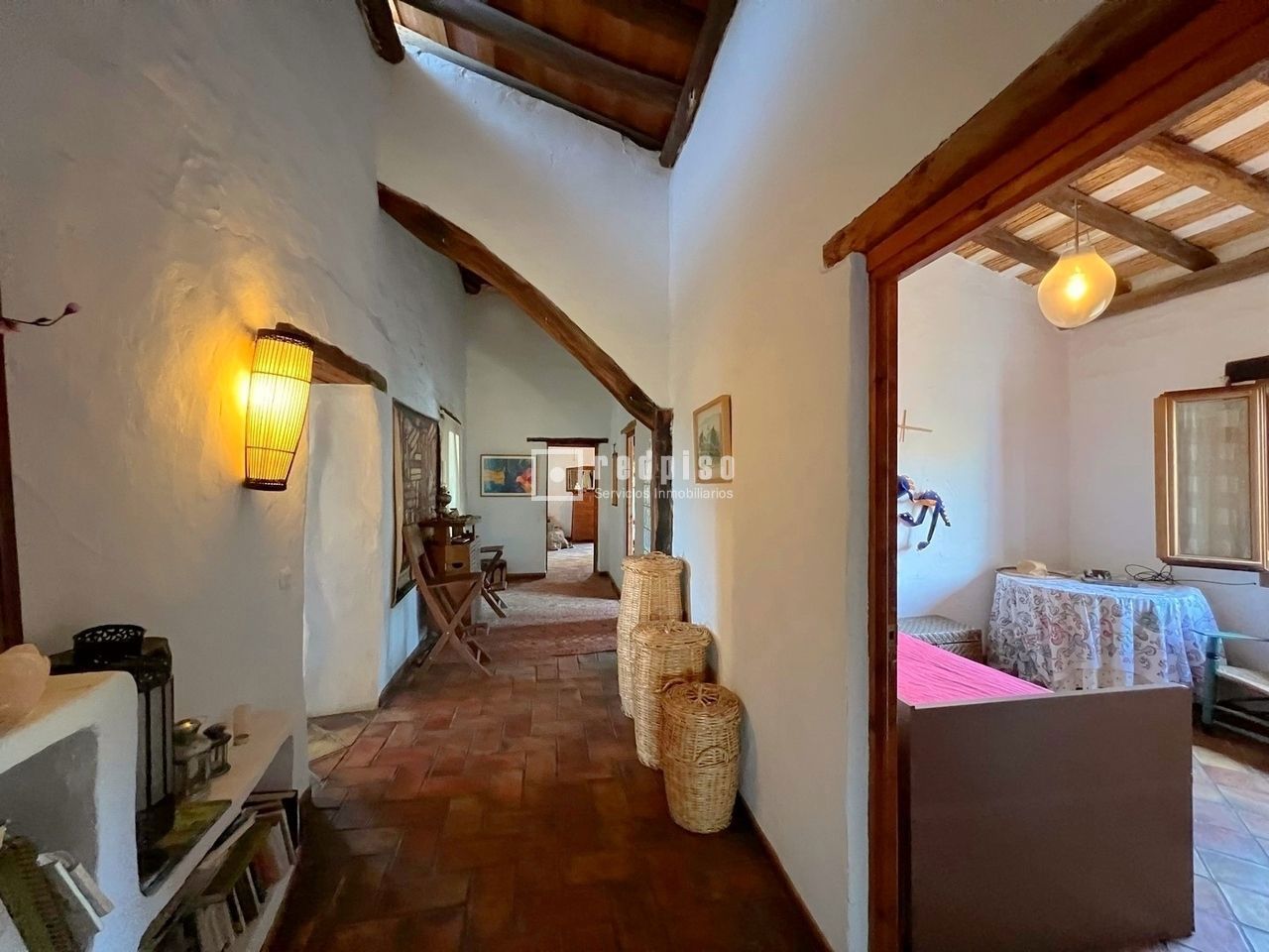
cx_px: 634
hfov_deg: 106.2
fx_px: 477
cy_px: 476
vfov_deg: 89.9
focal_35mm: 13
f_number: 1.8
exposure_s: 1/50
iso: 1000
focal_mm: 1.57
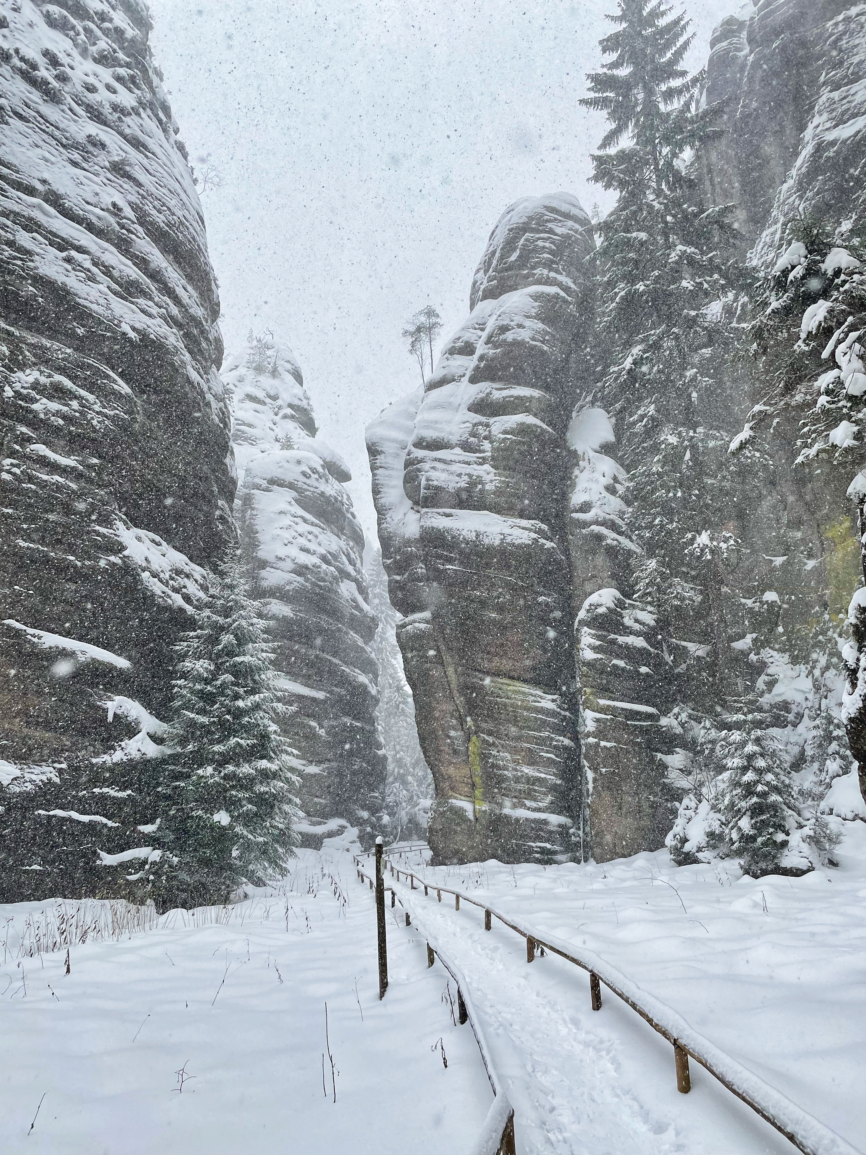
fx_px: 867
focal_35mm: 26
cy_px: 578
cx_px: 433
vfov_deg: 67.3
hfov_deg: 53.1
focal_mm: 4.2
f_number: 1.6
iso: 32
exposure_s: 1/609
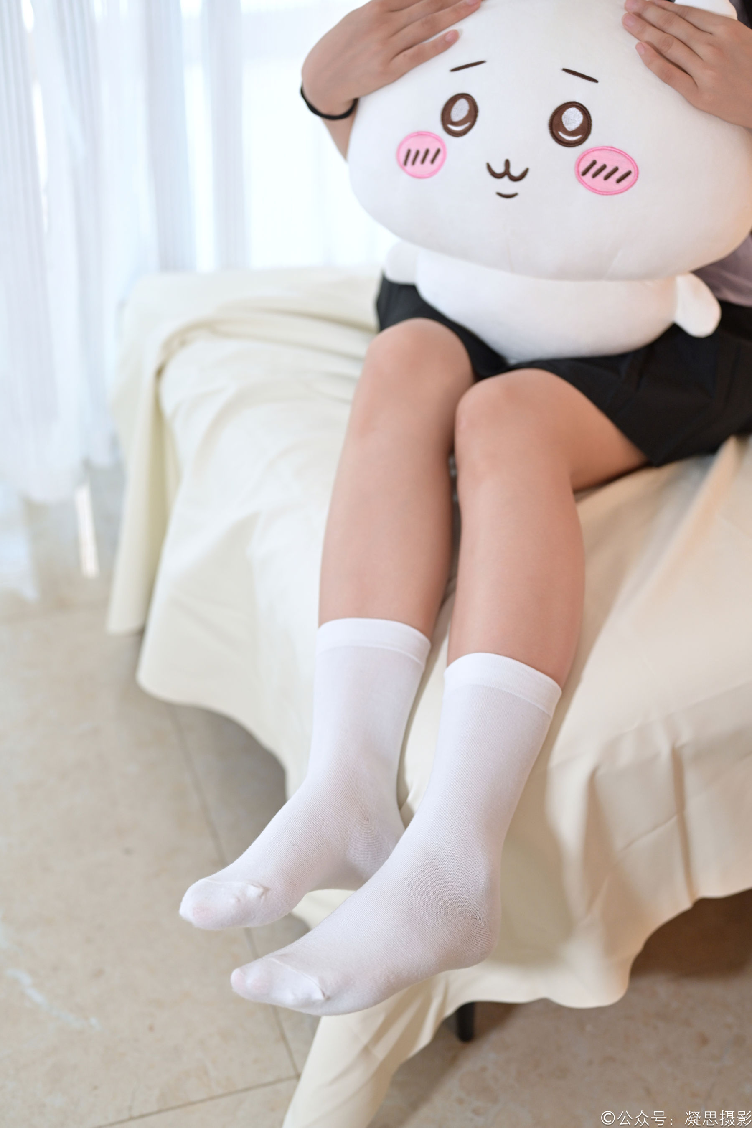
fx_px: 1567
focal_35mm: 50
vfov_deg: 39.6
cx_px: 376
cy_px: 564
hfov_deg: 27.0
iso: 1100
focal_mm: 50
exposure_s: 1/100
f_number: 2.5
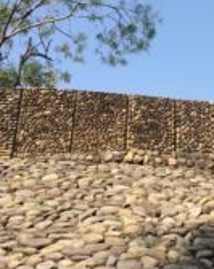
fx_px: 540
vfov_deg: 27.6
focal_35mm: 68
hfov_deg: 22.0
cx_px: 185
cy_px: 71
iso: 32
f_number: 2.2
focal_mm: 4.15
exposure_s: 1/1244
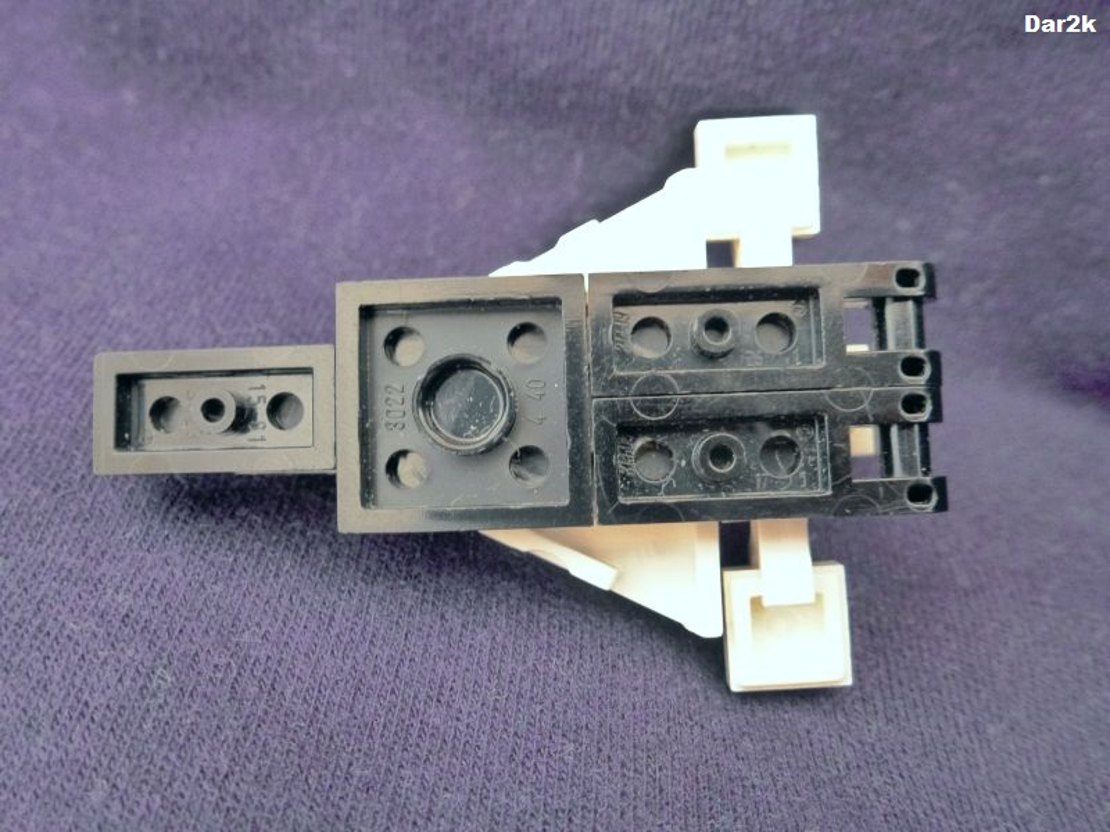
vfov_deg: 49.7
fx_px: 898
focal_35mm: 28
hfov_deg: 63.4
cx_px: 555
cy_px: 416
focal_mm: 5
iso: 400
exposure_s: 1/2
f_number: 3.5
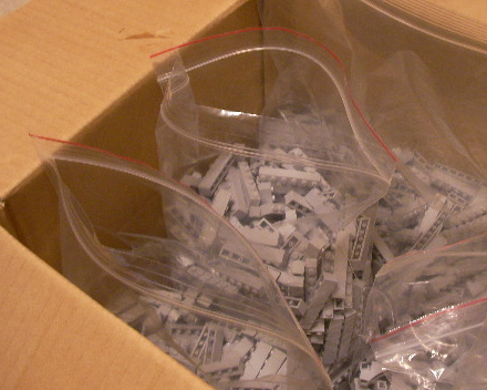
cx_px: 305
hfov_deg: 34.6
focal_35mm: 54
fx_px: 778
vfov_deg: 28.0
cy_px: 158
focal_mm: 6.3
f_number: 3.5
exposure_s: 1/5.4
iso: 200
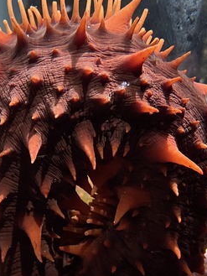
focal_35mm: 60
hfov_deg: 24.4
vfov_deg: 32.1
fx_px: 478
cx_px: 80
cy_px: 167
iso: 640
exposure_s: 1/30
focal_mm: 4.25
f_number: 1.8
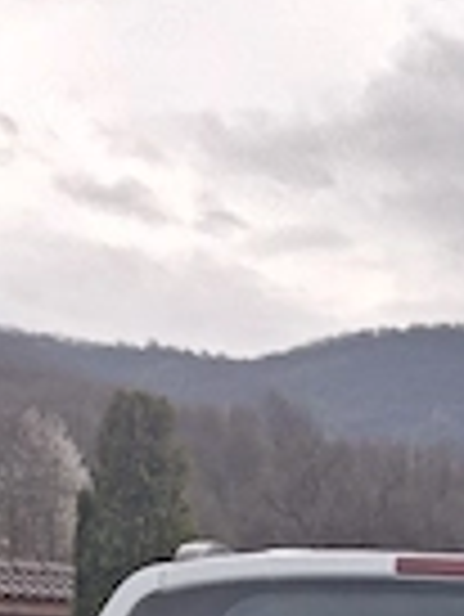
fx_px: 1303
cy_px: 868
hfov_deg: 19.5
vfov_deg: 22.8
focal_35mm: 73
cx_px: 482
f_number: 1.8
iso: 25
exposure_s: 1/100
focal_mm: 4.69
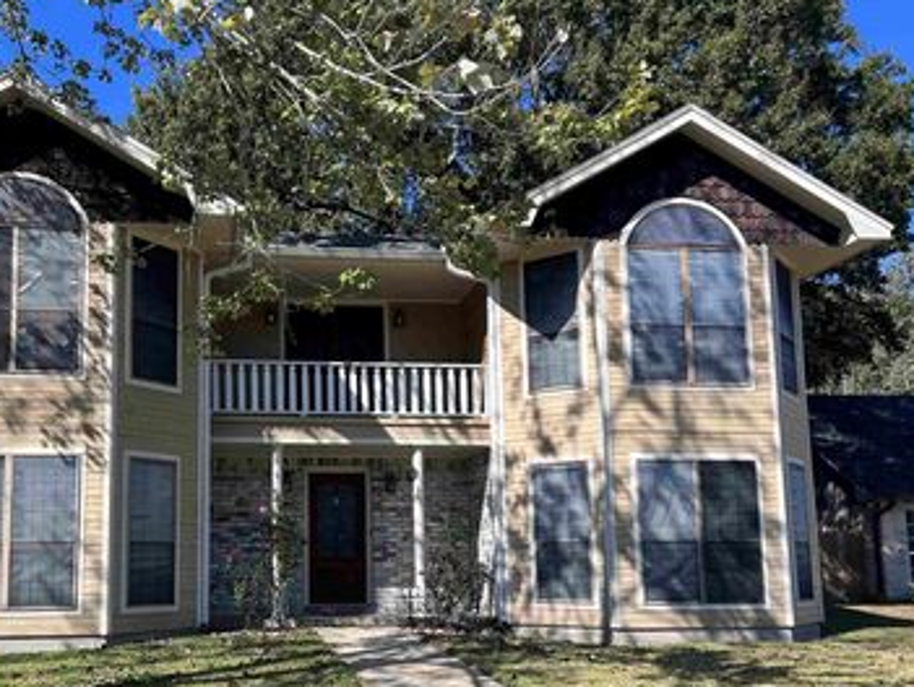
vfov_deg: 38.4
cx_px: 323
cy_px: 446
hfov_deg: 49.4
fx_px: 978
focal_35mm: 37
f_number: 1.5
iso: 50
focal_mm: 5.7
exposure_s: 1/3257
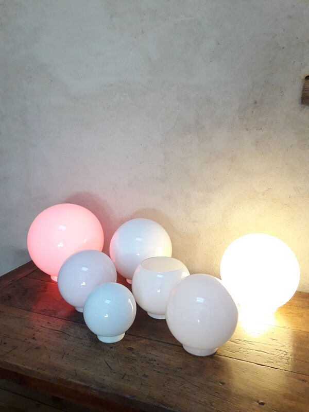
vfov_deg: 63.4
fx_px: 333
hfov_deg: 49.7
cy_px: 206
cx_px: 154
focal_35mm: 28
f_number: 1.9
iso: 100
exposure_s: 1/33
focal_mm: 3.7
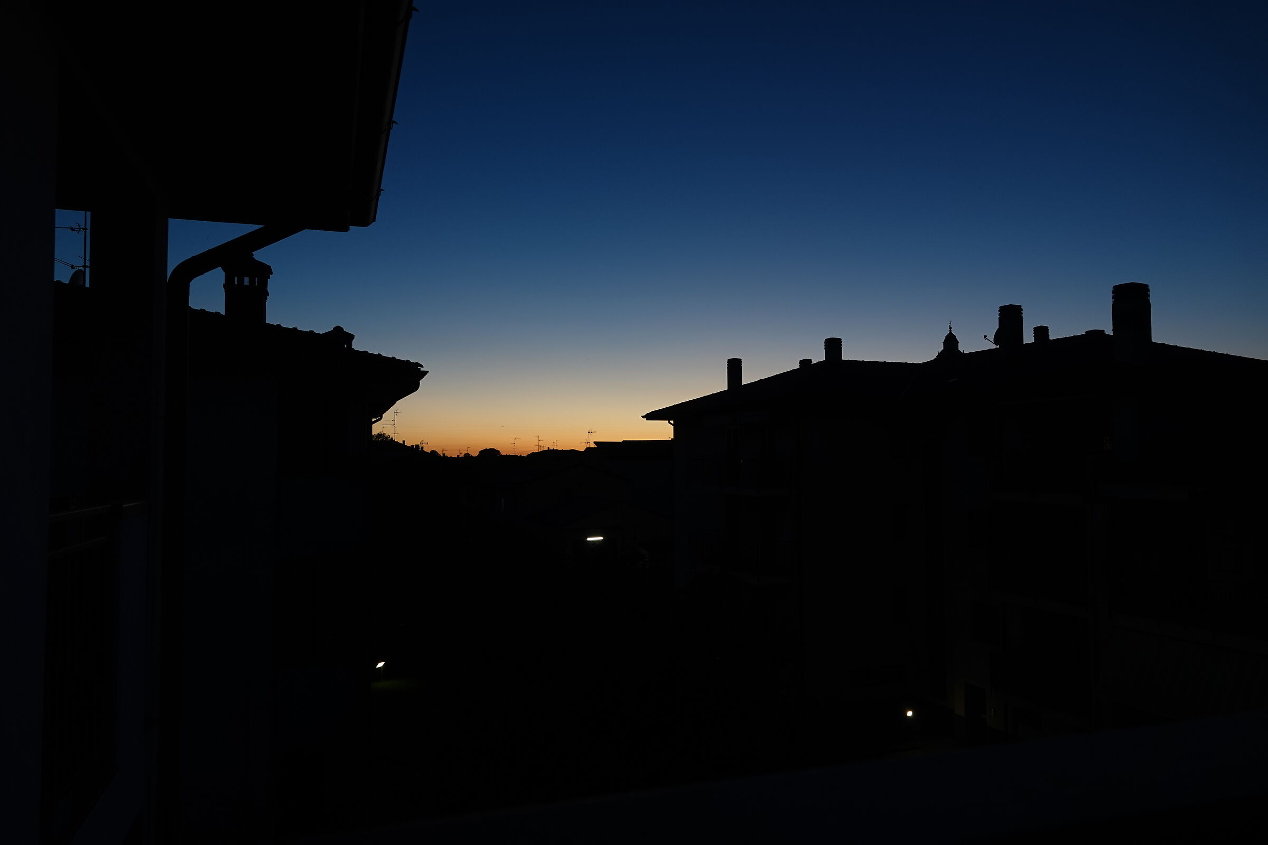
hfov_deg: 73.7
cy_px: 422
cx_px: 634
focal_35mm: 24
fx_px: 845
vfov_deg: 53.1
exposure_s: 1/40
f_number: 2.4
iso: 100
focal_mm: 8.8
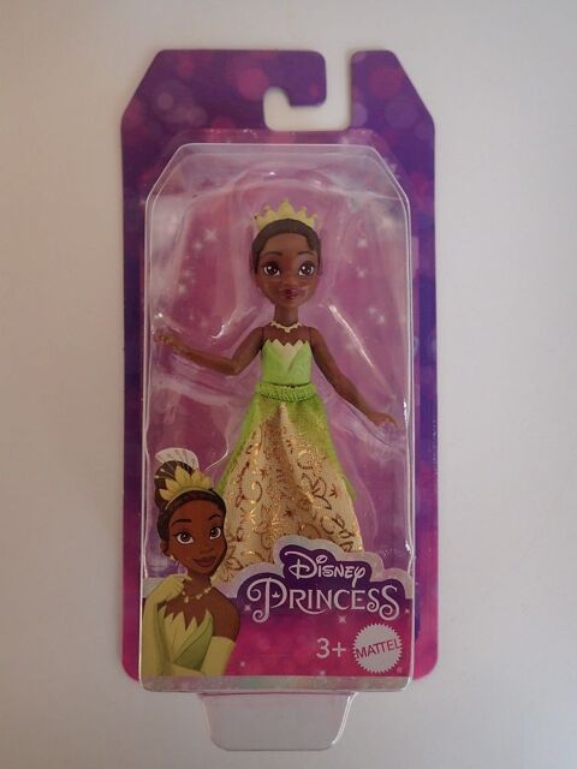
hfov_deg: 54.9
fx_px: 556
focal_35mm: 25
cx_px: 288
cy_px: 384
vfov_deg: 69.4
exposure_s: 1/30
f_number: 2
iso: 250
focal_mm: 4.5
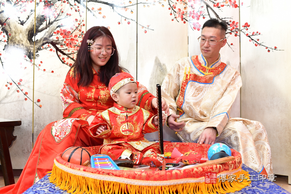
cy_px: 97
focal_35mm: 35
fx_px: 283
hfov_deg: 54.4
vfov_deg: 37.9
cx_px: 146
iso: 1000
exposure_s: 1/200
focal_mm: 35
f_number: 4.5
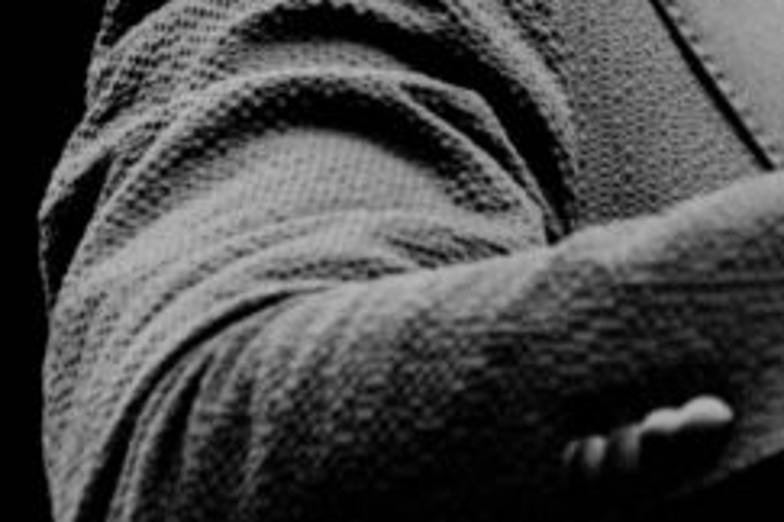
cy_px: 29
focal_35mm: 1579
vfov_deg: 0.9
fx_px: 34384
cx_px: 652
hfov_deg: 1.3
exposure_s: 1/160
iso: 6400
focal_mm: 400
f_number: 6.3
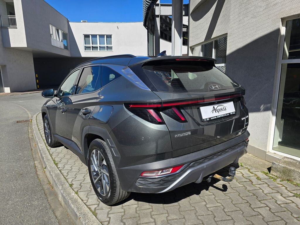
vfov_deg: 58.9
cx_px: 150
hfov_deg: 73.9
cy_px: 112
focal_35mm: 23
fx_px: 199
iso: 12
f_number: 1.7
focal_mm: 6.3
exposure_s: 1/654
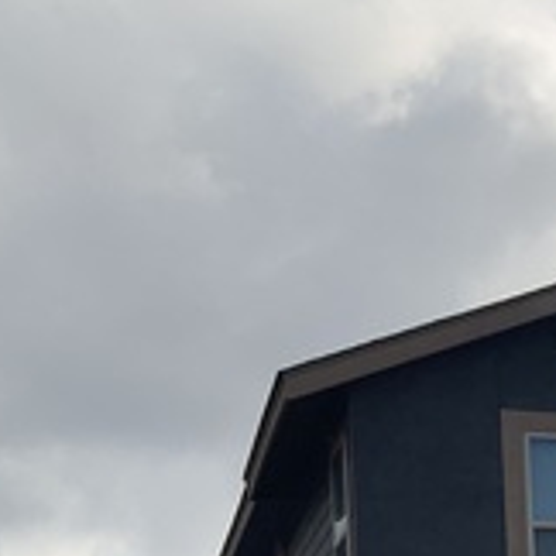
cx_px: 937
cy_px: 807
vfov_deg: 15.9
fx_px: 1835
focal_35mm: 101
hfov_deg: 15.3
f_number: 1.8
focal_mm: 3
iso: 16
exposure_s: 1/3125
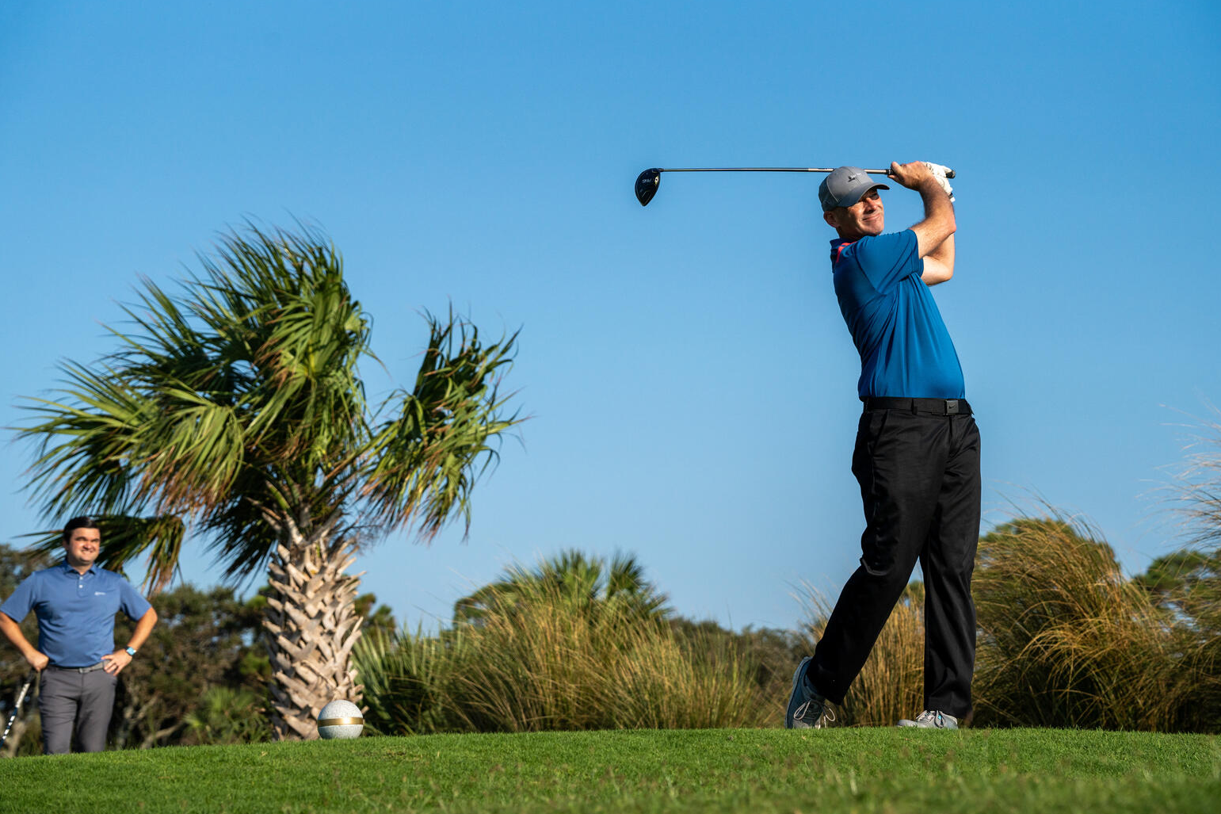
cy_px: 423
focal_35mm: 103
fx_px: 3477
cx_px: 622
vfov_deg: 13.3
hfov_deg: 19.9
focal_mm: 97.5
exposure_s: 1/6400
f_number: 5.6
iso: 200
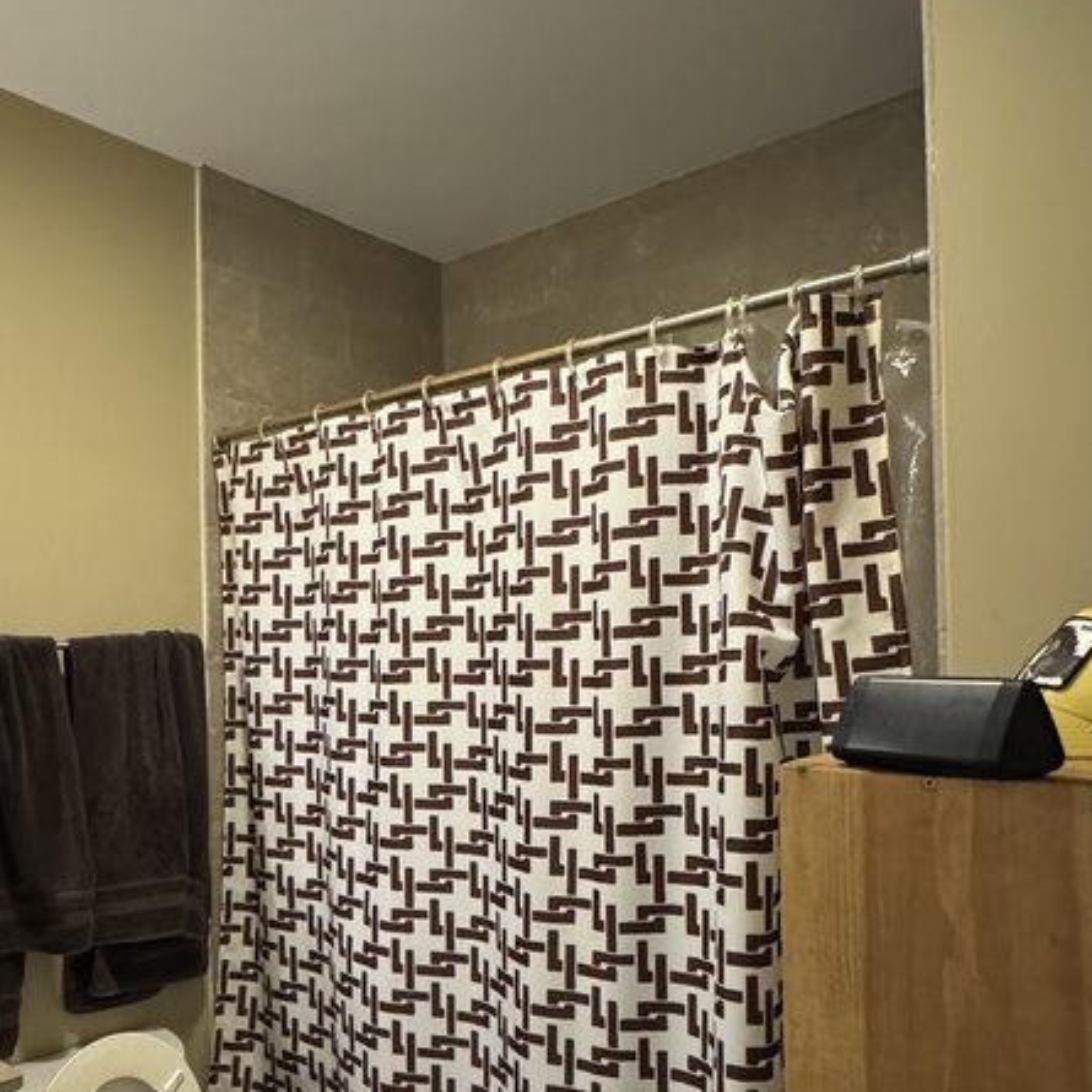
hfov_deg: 52.8
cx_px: 346
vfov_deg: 53.6
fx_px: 1071
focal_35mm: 30
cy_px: 667
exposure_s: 1/40
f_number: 2.2
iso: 1000
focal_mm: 2.22
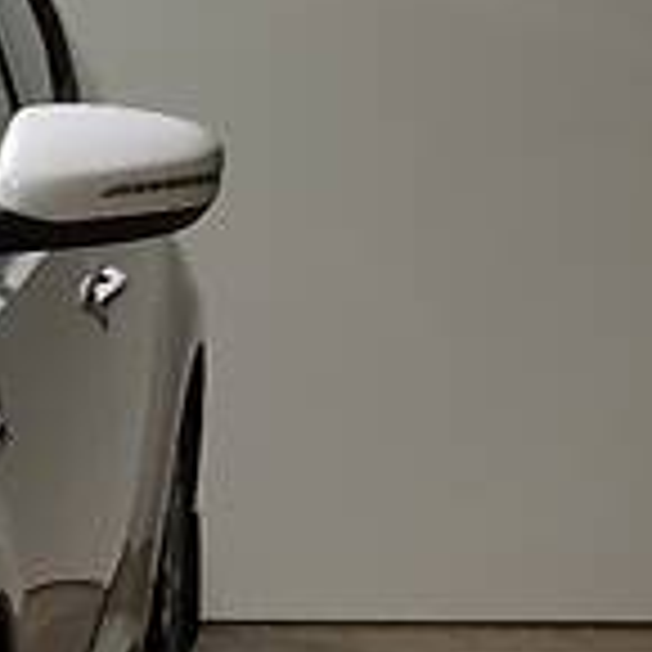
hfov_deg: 6.6
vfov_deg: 6.9
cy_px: 607
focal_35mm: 254
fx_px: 5413
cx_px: -809
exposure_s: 1/33
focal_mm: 6
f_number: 2.4
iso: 160
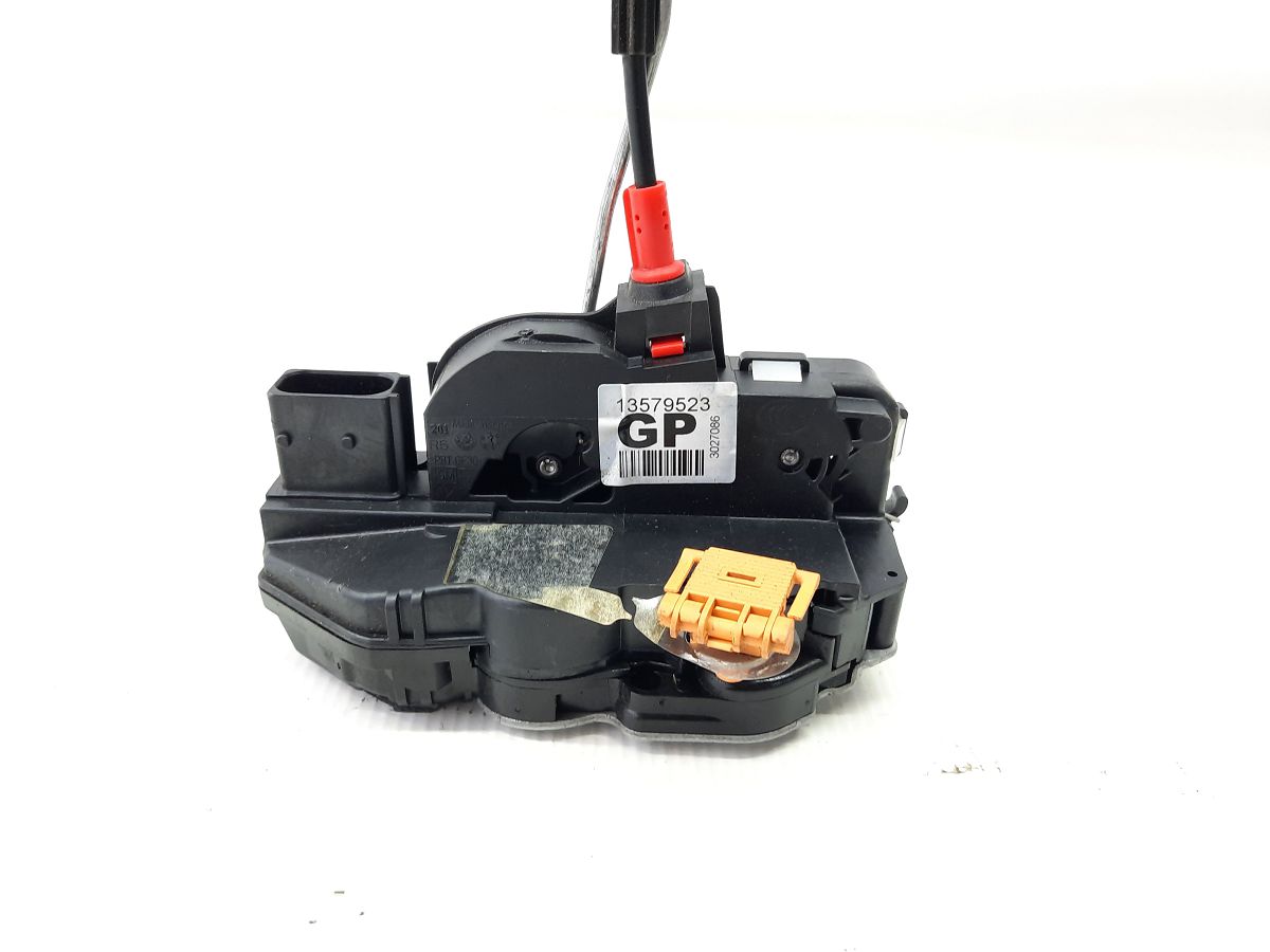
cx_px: 635
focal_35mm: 25
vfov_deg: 54.9
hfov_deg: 69.4
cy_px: 476
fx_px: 917
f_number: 2
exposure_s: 1/50
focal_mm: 4.6
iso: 200
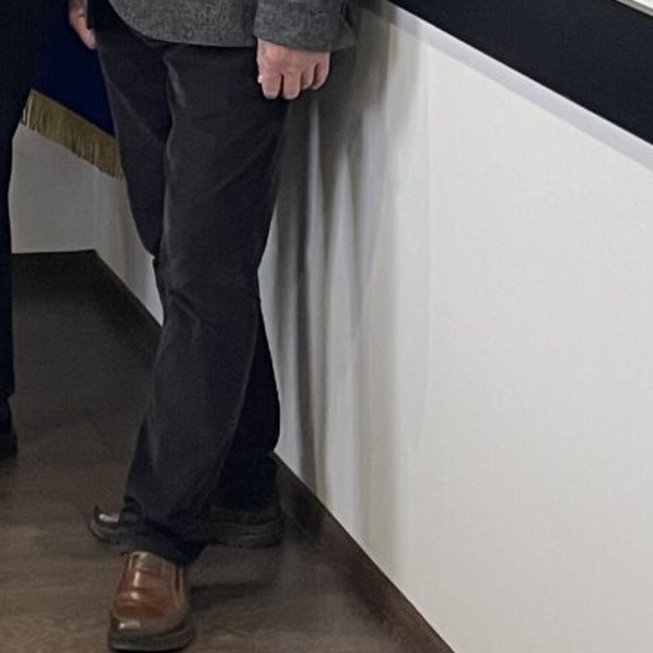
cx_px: -66
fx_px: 2817
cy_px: -157
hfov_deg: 13.0
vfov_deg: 12.9
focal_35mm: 132
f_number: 1.6
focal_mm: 4.2
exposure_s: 1/50
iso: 125
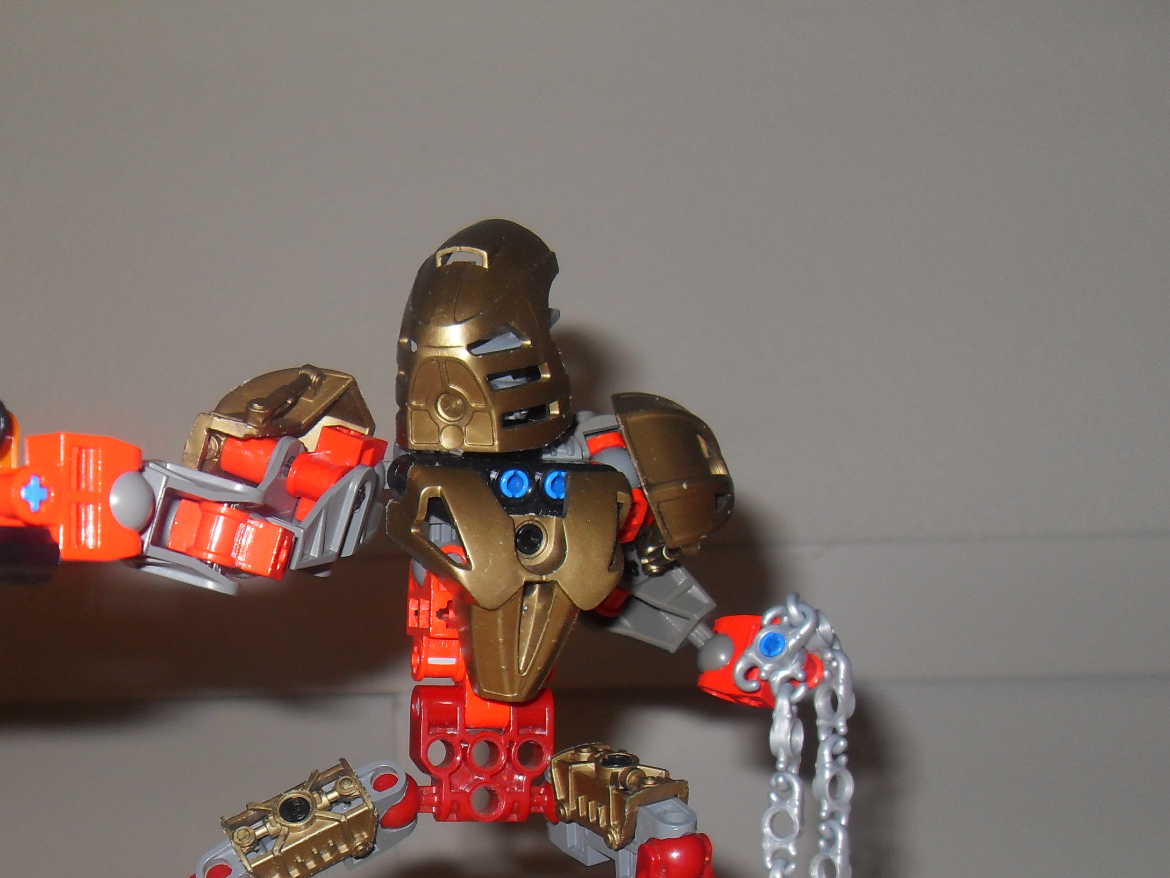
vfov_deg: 25.2
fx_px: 1927
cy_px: 700
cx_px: 358
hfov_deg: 33.4
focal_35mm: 57
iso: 100
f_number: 2.8
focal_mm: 6.3
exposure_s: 1/45
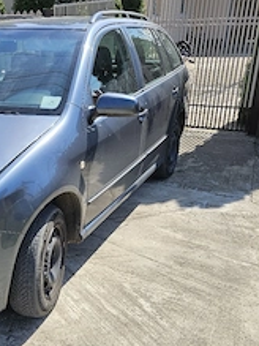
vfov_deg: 44.4
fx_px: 419
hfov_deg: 33.3
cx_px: 52
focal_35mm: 42
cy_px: 221
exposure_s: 1/1429
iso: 25
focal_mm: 5.4
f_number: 1.8
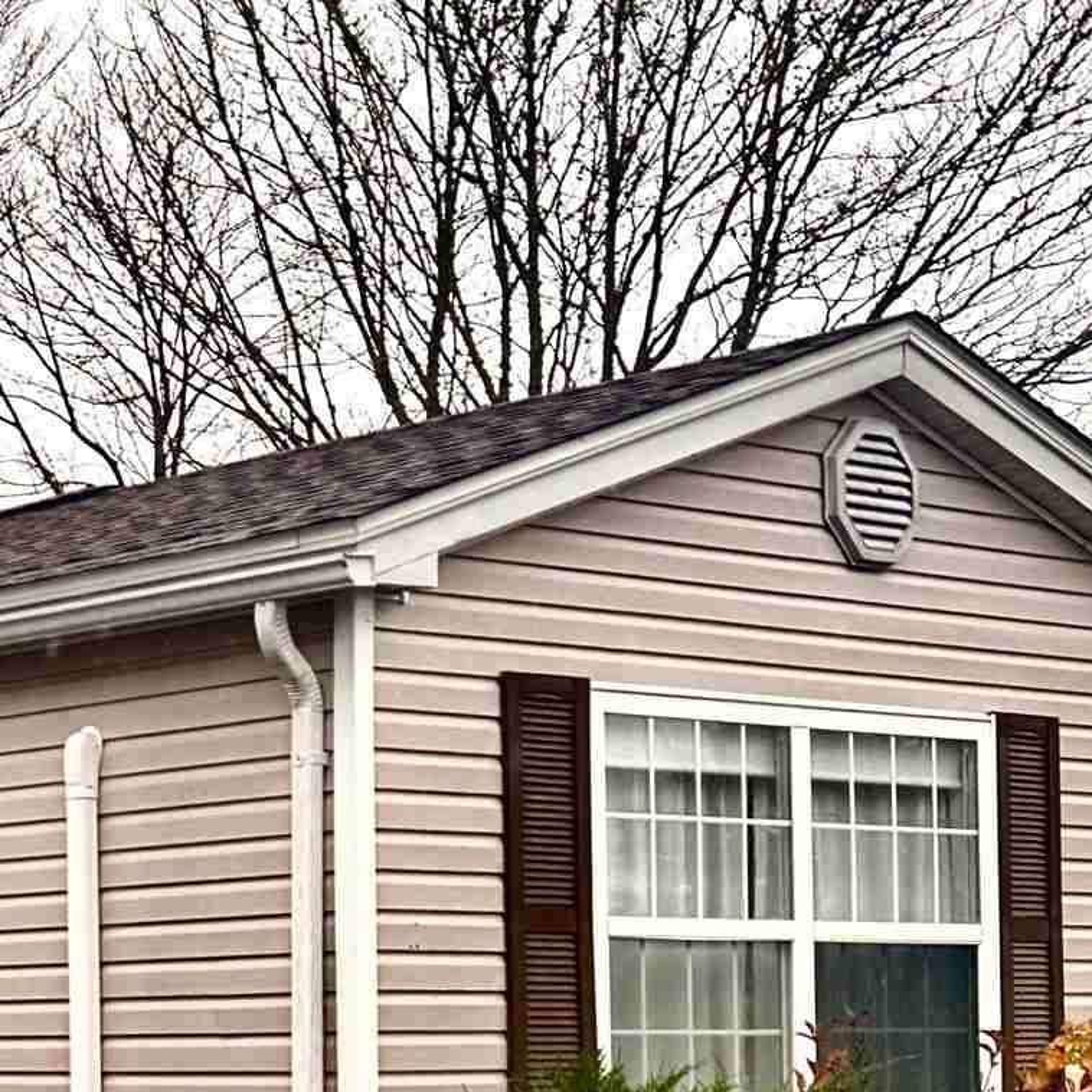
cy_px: 1003
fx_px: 3069
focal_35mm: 86
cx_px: -645
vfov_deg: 19.8
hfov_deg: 17.6
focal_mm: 6.76
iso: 80
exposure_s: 1/689
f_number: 1.78
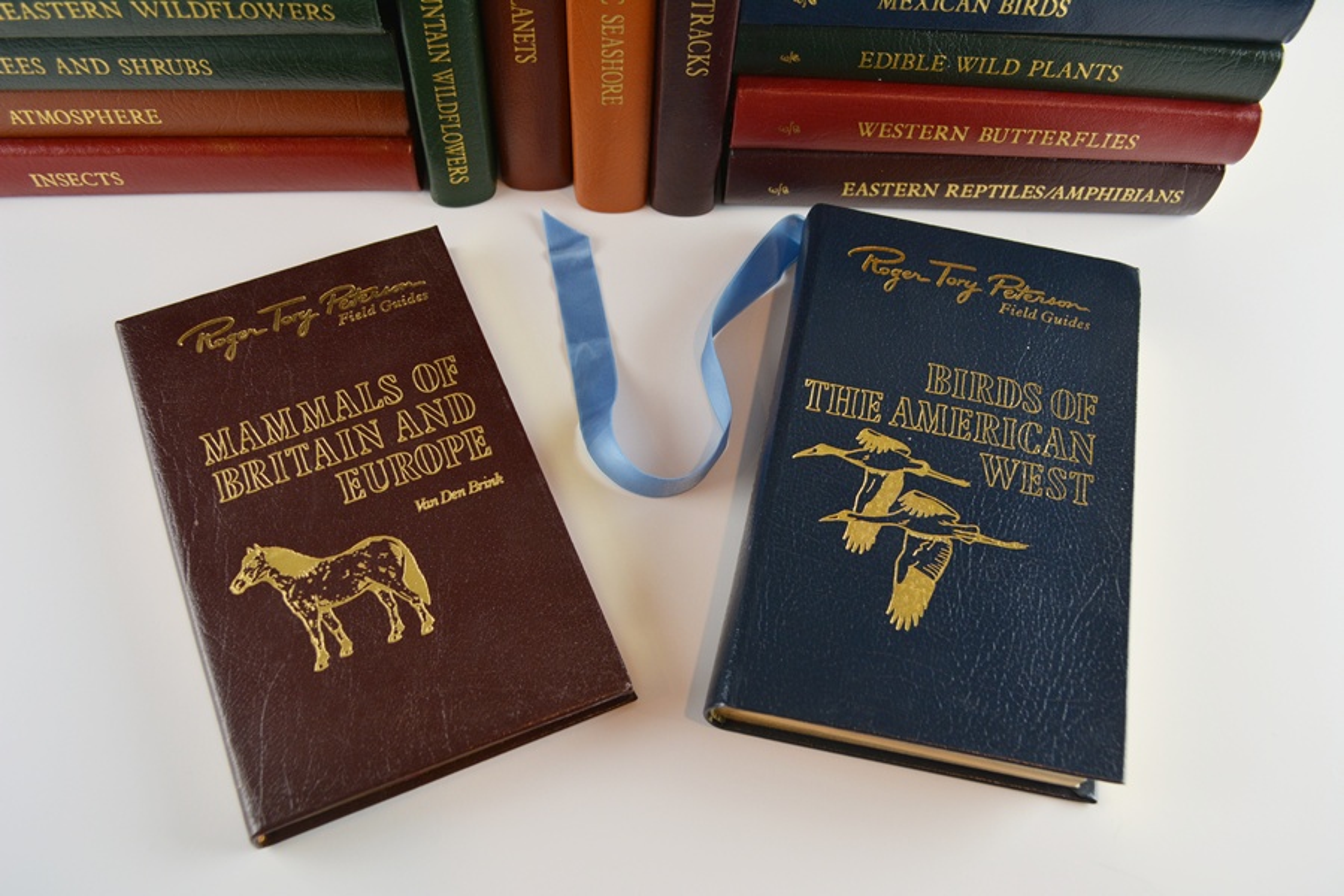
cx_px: 672
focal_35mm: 33
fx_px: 1232
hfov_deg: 57.2
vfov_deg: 40.0
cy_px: 448
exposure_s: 1/100
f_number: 5
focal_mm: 22
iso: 400
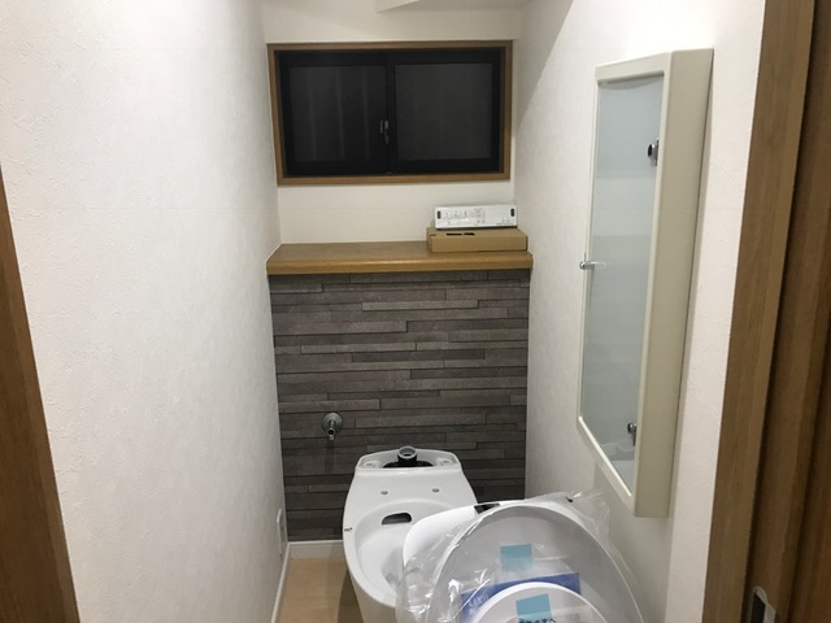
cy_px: 312
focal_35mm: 28
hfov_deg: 63.4
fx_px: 672
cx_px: 416
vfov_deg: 49.7
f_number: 1.8
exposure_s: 1/25
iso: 40
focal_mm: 3.99
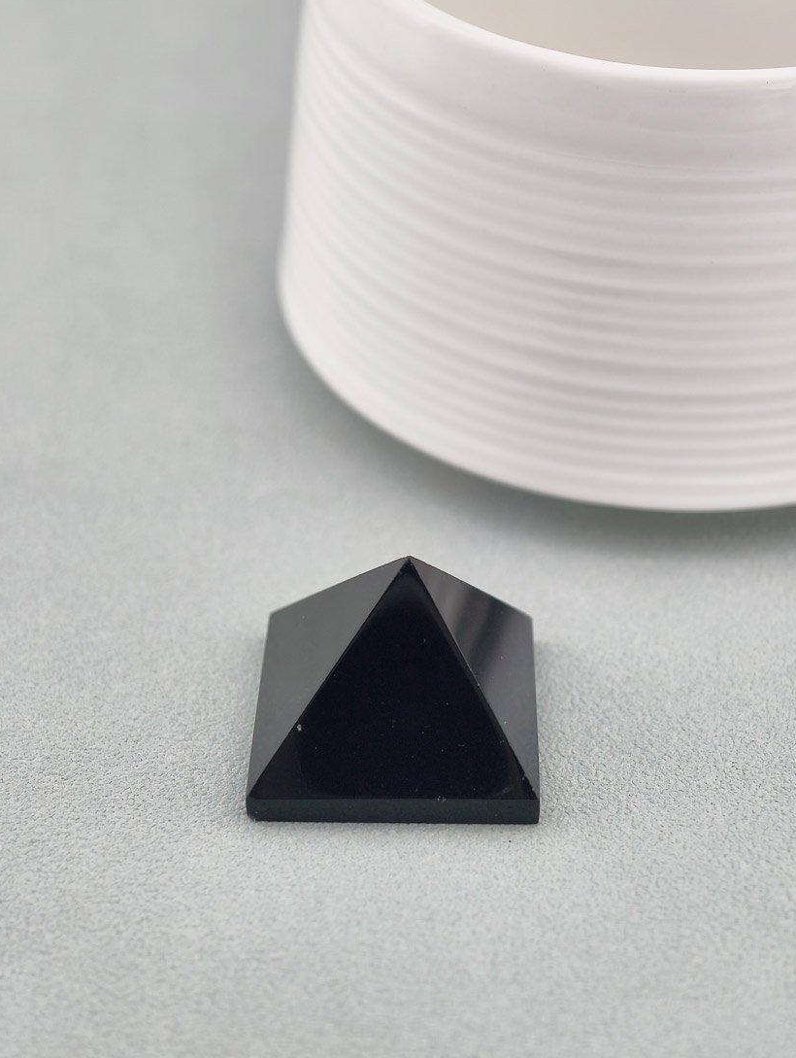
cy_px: 499
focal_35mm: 90
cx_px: 395
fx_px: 2752
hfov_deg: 16.5
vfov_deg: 21.7
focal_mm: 22.48
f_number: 2.67
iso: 125
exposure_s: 1/160
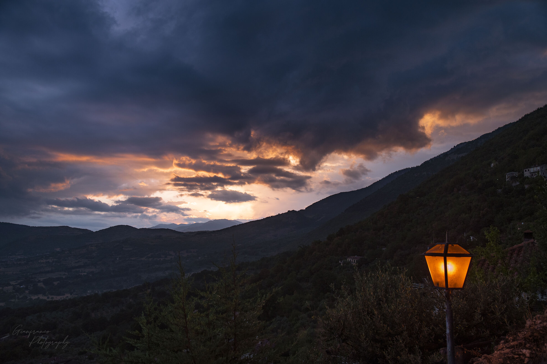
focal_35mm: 38
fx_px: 577
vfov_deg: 35.0
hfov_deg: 50.7
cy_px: 182
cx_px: 274
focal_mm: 38
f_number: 5
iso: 250
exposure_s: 1/100
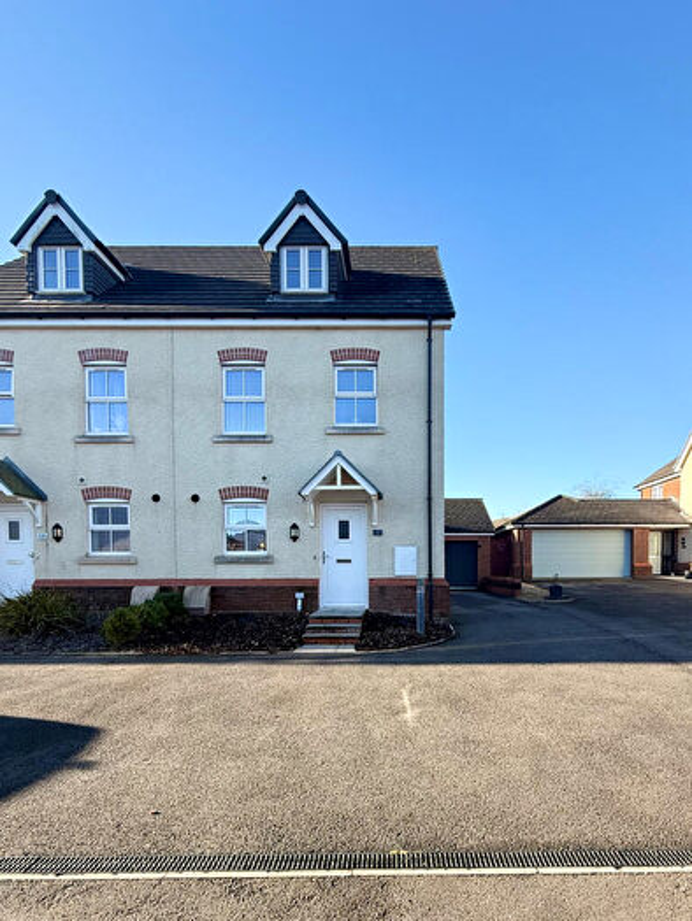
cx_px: 346
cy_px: 460
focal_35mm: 14
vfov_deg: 102.1
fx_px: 373
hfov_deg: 85.7
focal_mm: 2.22
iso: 64
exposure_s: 1/531
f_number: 2.2
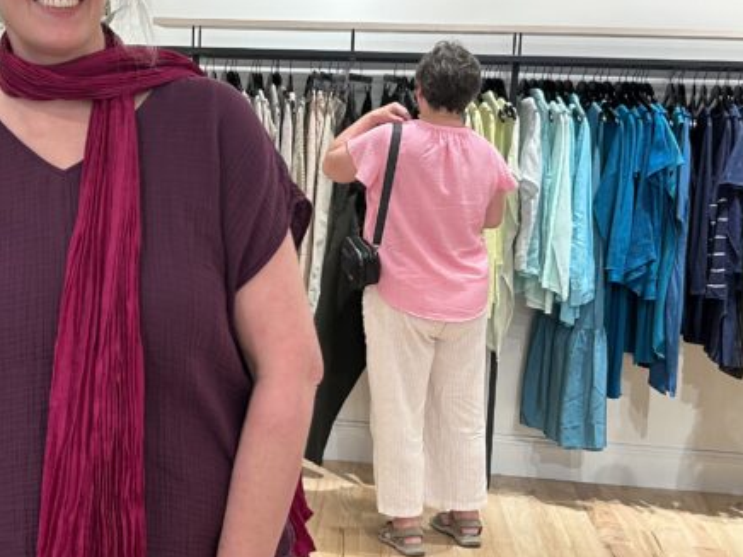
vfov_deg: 24.0
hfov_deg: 30.8
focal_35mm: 61
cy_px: 237
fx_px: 1309
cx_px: 133
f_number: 1.5
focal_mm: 5.7
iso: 80
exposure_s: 1/120
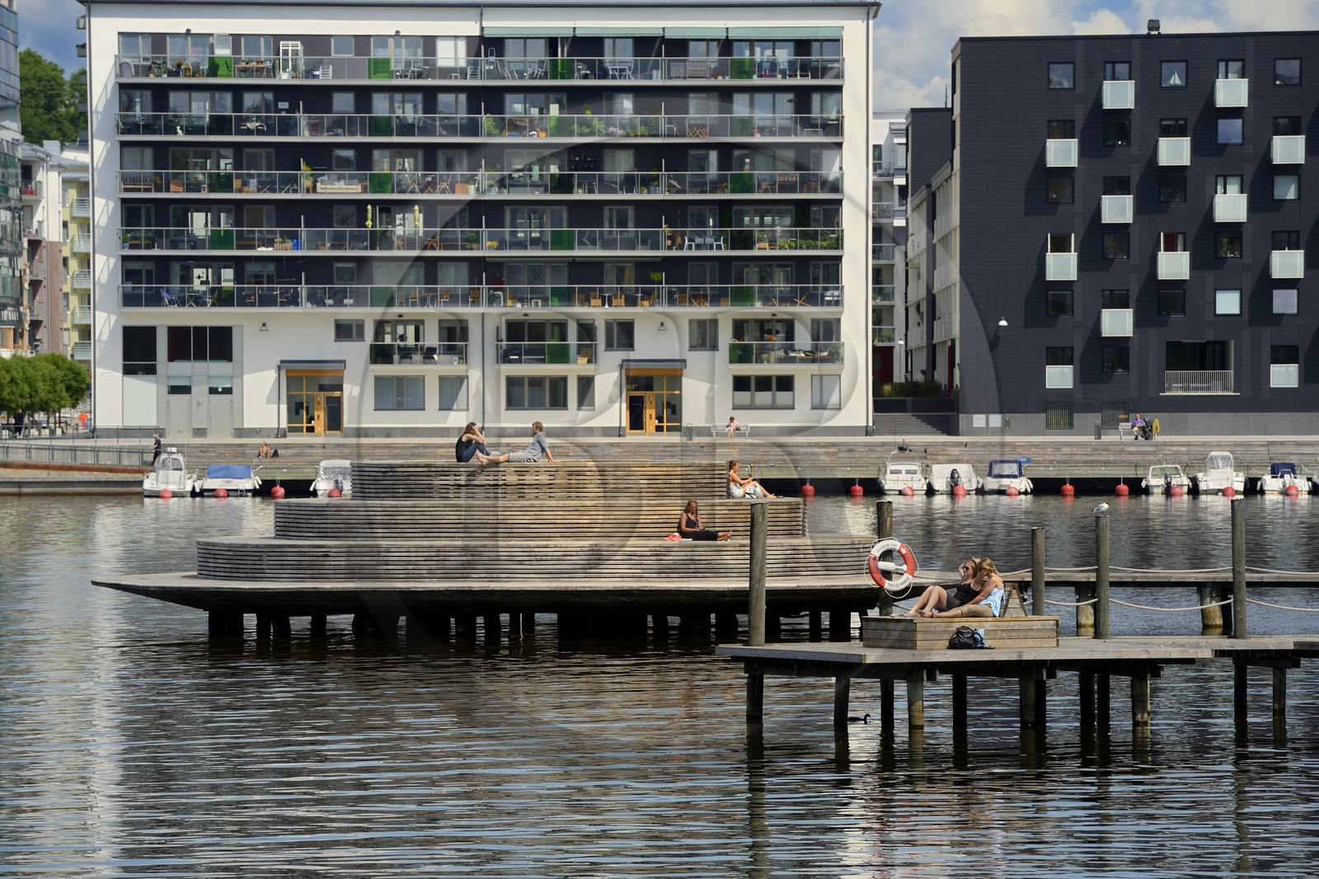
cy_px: 440
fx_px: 7326
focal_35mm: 200
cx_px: 660
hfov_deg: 10.3
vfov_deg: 6.9
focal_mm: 200
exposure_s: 1/320
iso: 200
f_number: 10
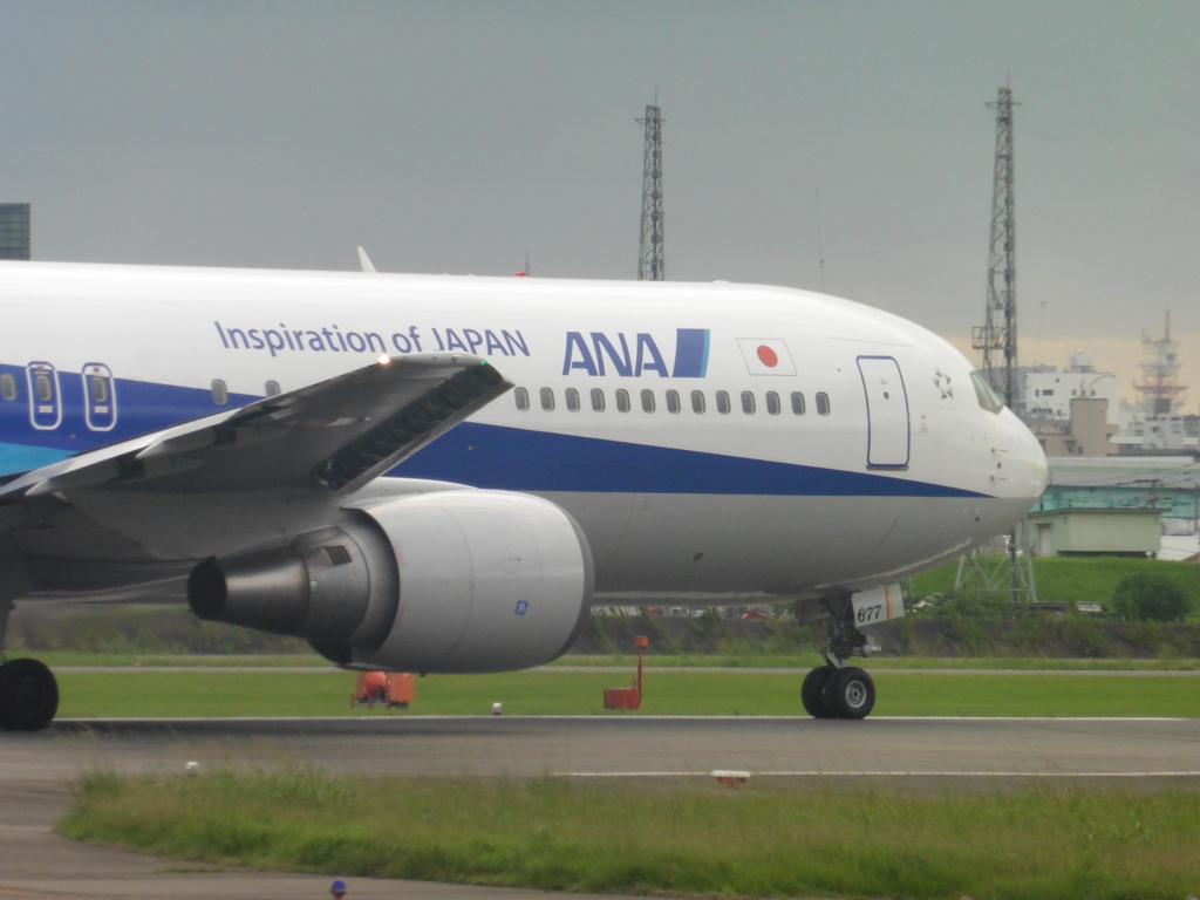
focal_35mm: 434
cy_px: 450
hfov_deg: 4.6
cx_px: 600
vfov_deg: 3.4
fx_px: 15045
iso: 400
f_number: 6.2
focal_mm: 77.4
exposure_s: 1/160
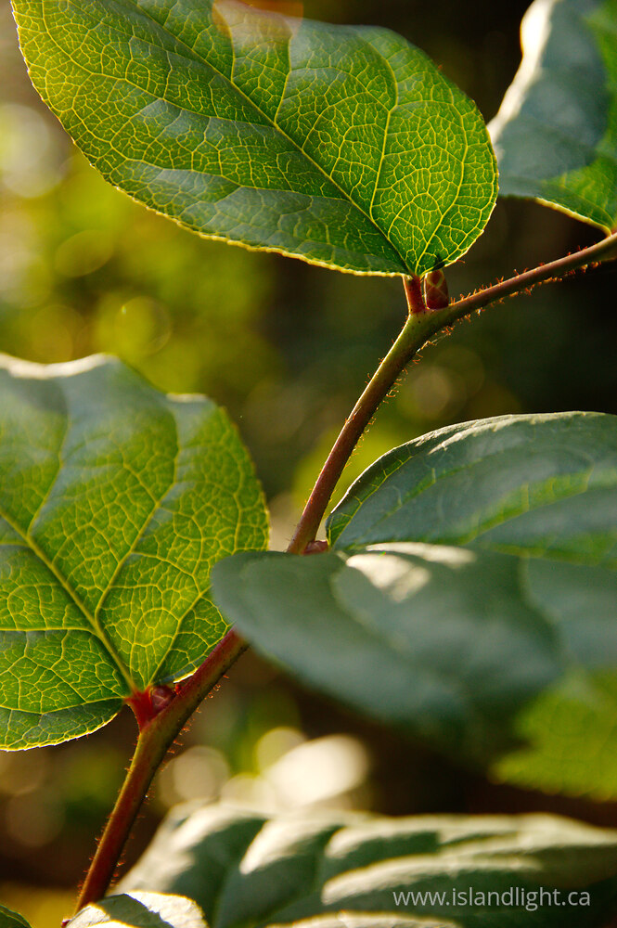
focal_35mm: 75
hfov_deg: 18.2
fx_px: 1931
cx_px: 308
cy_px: 464
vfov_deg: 27.0
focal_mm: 50
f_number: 3.5
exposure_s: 1/250
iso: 400
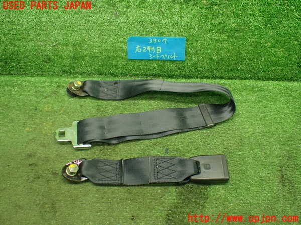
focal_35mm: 32
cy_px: 112
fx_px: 278
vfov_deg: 44.2
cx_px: 150
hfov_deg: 56.8
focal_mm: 5.79
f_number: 2.4
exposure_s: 1/80
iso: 800
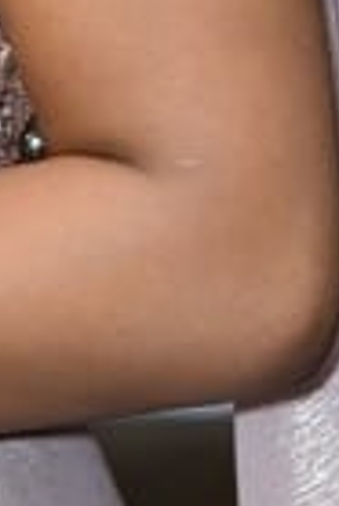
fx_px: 10186
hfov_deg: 1.9
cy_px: -95
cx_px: -146
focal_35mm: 723
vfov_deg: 2.8
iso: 2000
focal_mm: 105
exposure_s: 1/125
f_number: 4.5
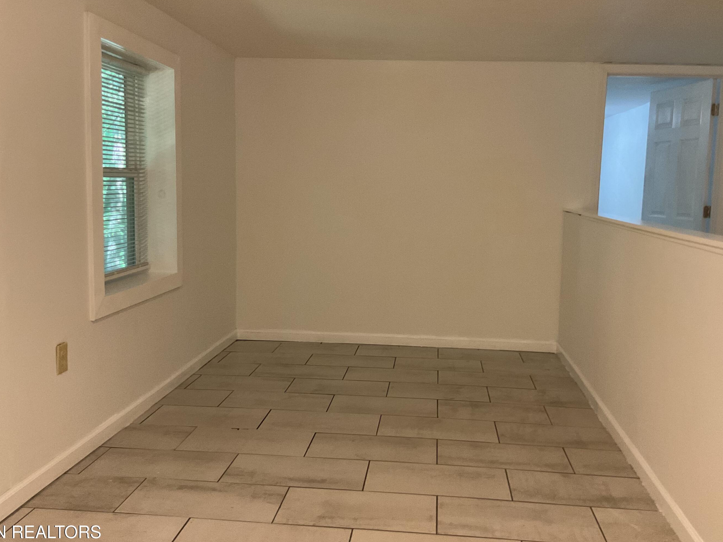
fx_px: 689
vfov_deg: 42.9
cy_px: 252
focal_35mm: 33
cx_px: 382
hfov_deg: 55.3
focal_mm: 3
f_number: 1.8
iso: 200
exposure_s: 1/60
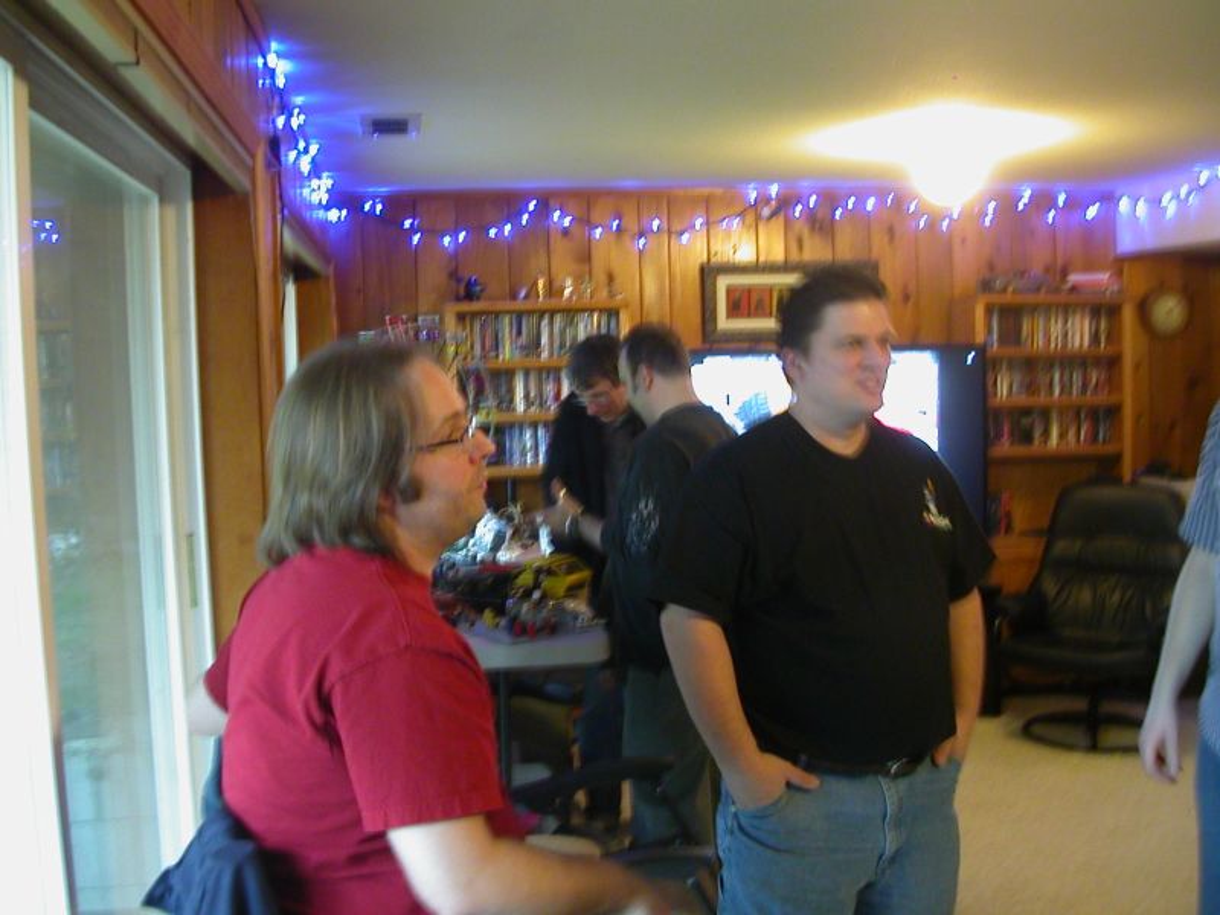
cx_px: 610
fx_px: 1304
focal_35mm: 37
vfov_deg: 38.7
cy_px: 458
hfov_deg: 50.1
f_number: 2.7
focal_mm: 5.6
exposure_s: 1/2.7
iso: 200
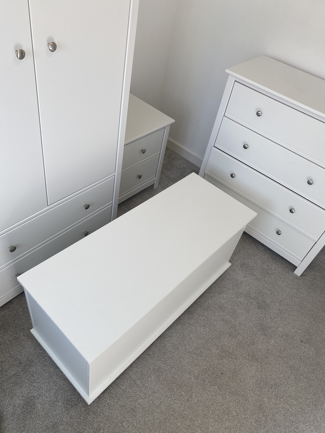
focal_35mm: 26
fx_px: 325
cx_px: 162
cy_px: 216
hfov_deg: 53.1
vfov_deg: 67.3
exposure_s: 1/214
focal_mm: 4.25
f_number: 1.8
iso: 32
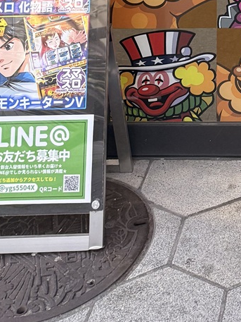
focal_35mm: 84
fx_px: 779
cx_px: 344
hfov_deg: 16.3
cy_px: -216
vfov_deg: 19.1
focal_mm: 6.76
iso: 160
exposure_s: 1/120
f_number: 1.78
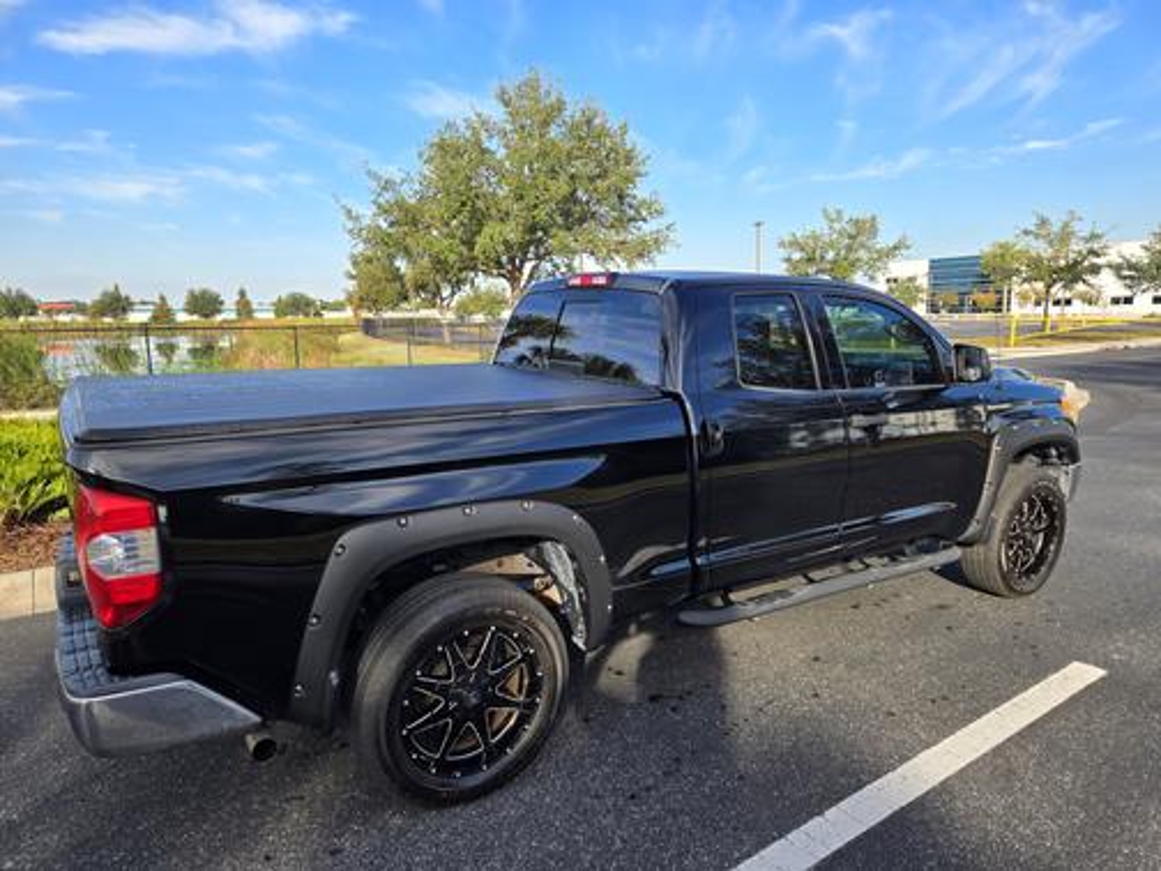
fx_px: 771
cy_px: 436
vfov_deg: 58.9
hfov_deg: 73.9
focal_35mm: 23
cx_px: 580
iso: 25
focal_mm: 5.4
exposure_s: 1/807
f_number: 1.8
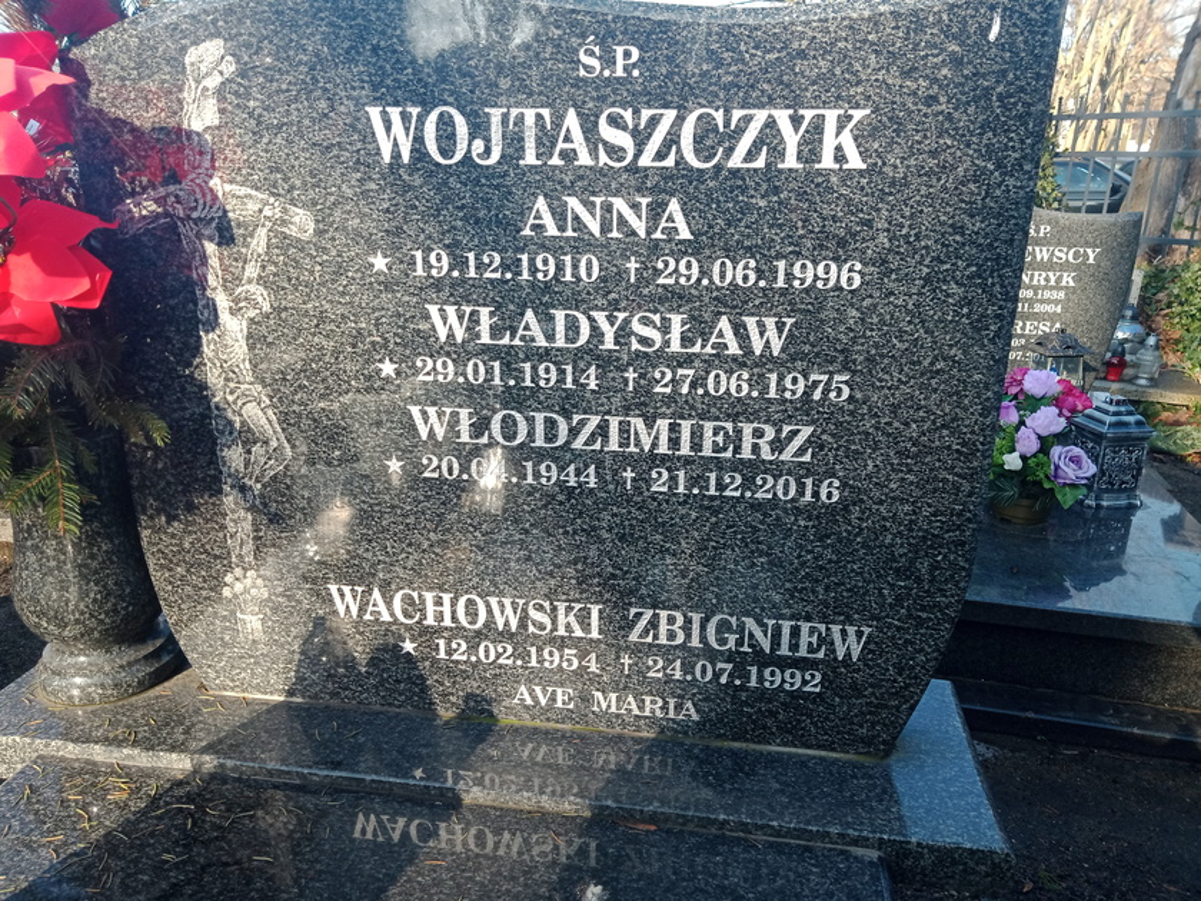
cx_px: 600
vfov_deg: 49.7
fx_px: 971
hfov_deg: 63.4
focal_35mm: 28
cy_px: 450
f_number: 2.2
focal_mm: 3.37
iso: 100
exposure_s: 1/209
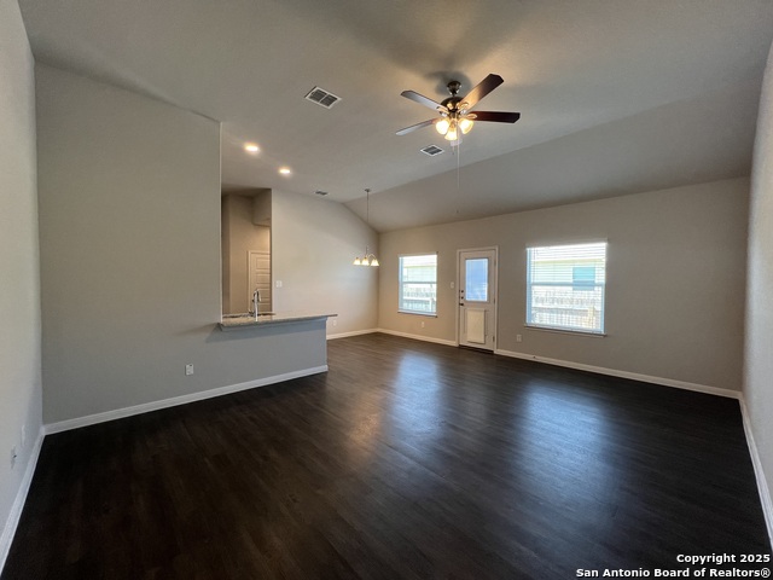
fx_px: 290
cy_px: 290
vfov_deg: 89.9
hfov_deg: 106.2
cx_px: 386
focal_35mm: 13
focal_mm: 1.57
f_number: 1.8
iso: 160
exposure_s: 1/120
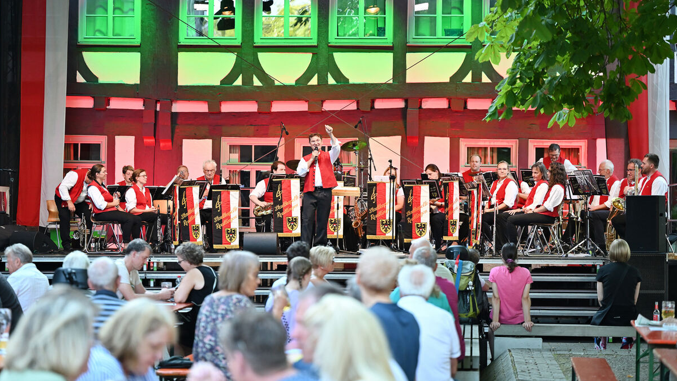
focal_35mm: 103
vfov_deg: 11.7
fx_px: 1848
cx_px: 338
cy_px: 156
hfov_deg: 20.8
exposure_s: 1/800
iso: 1250
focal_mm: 98
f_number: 2.8
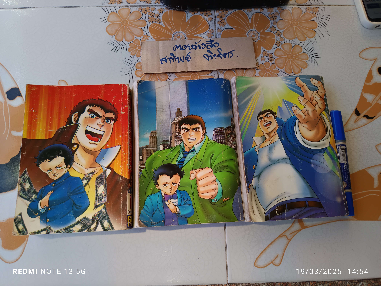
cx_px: 190
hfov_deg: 71.6
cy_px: 143
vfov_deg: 56.8
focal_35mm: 24
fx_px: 264
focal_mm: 5.31
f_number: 1.7
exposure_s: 1/50
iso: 194
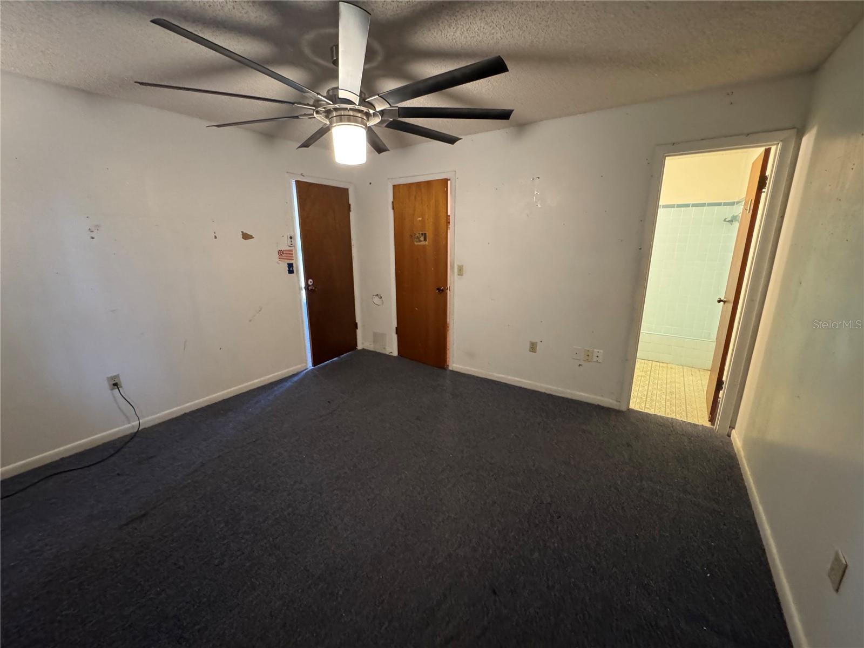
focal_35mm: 14
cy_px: 324
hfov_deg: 102.1
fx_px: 349
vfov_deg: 85.7
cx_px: 432
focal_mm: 2.22
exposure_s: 1/40
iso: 1000
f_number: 2.2
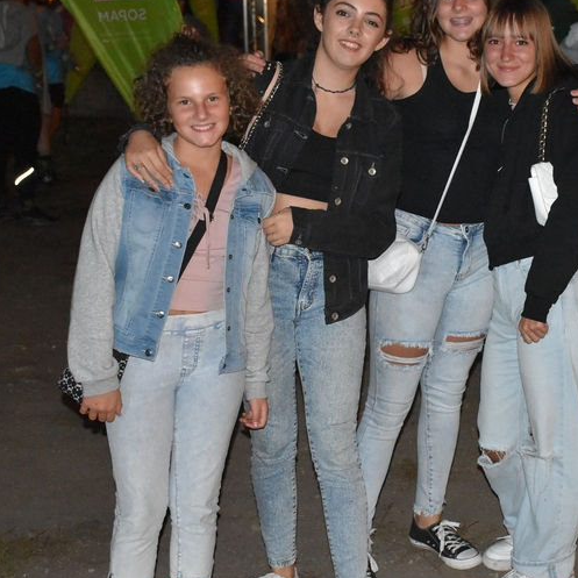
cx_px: 444
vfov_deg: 23.4
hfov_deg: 23.1
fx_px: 1398
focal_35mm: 74
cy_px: 270
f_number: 4
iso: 6400
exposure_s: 1/60
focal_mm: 32
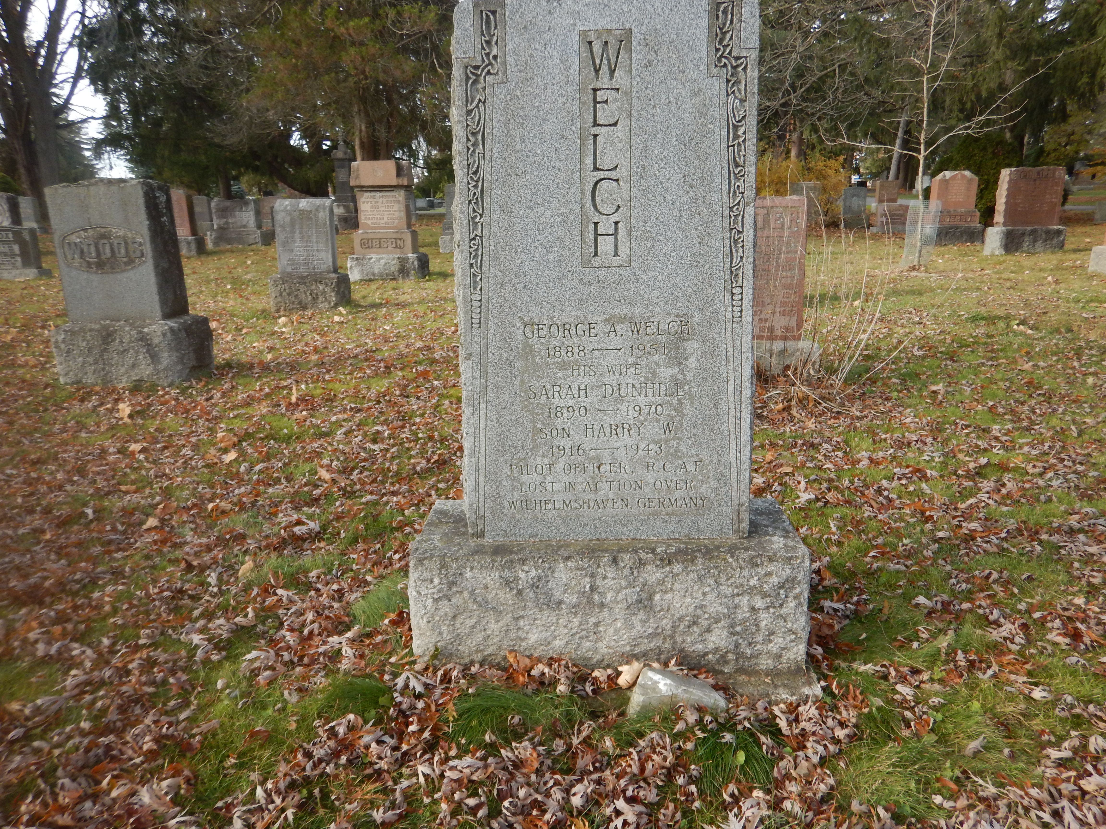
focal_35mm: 24
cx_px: 553
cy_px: 414
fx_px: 767
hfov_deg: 71.6
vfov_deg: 56.8
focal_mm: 4.3
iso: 125
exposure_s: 1/320
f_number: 2.8
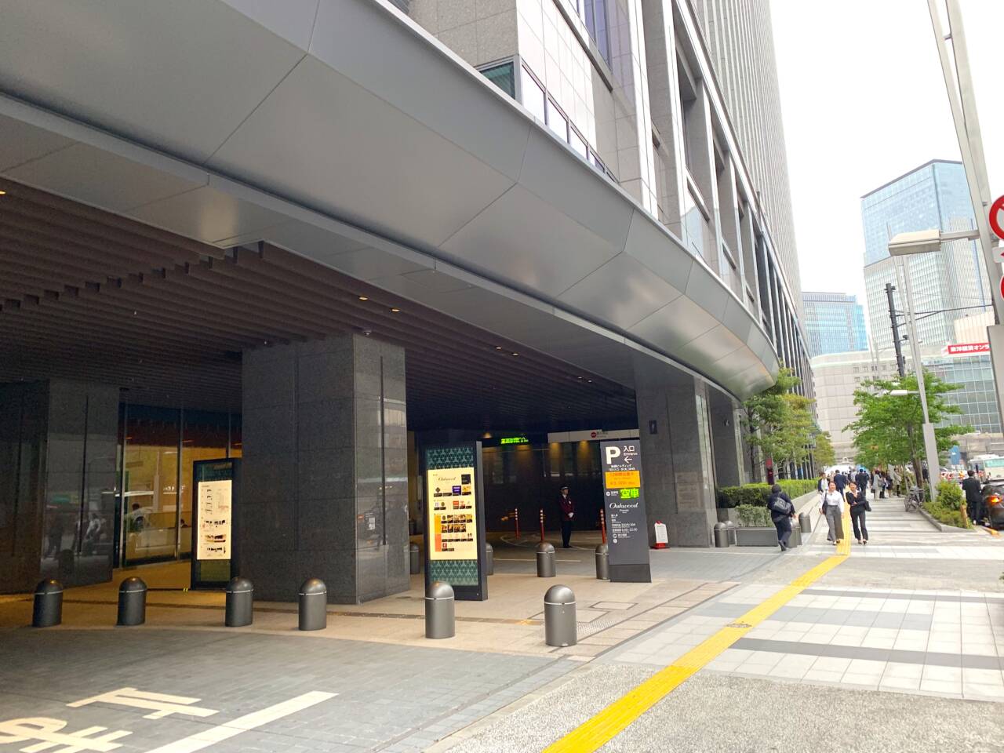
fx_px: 754
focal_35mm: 26
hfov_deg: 67.3
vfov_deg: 53.1
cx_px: 502
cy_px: 376
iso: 80
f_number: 1.8
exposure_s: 1/121
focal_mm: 4.25
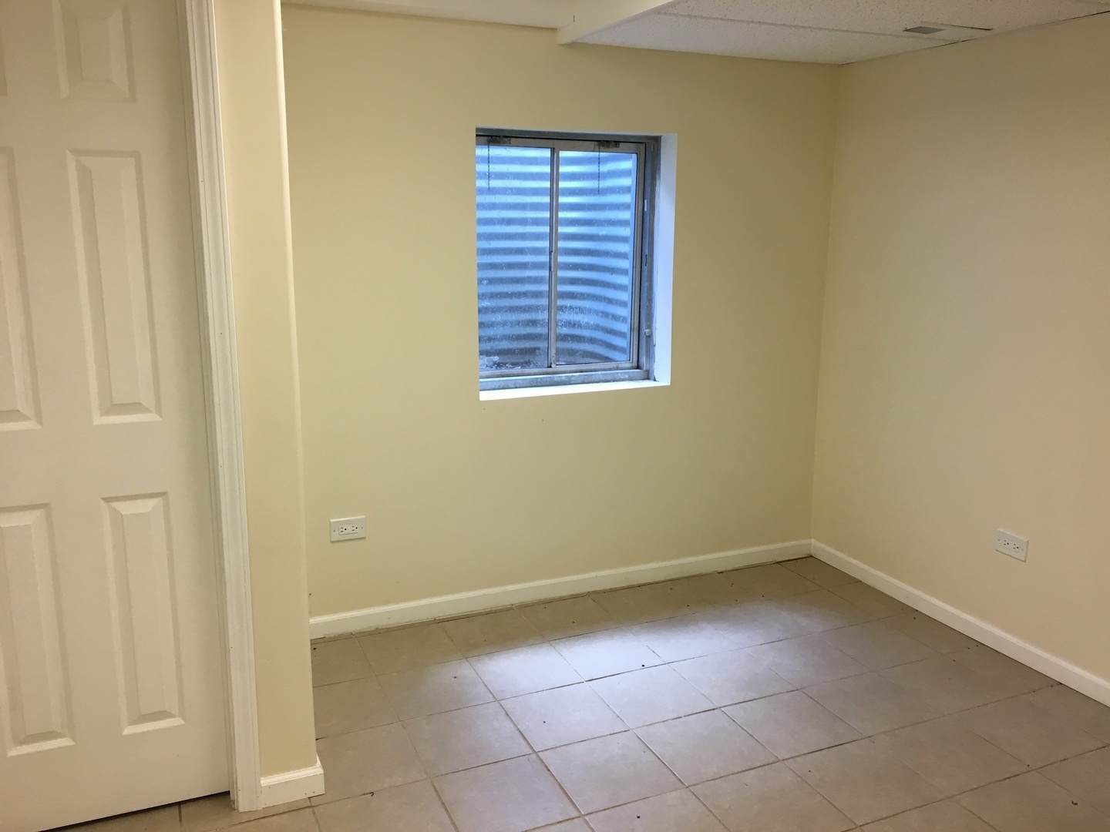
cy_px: 416
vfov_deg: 48.2
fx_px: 930
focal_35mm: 29
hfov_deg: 61.7
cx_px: 555
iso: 64
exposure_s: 1/30
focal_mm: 4.15
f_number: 2.2
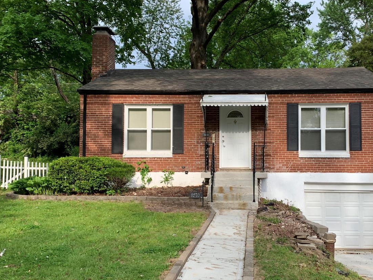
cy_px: 145
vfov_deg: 37.7
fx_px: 409
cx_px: 238
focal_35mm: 38
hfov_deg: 48.4
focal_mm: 4.25
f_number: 1.8
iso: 25
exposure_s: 1/777
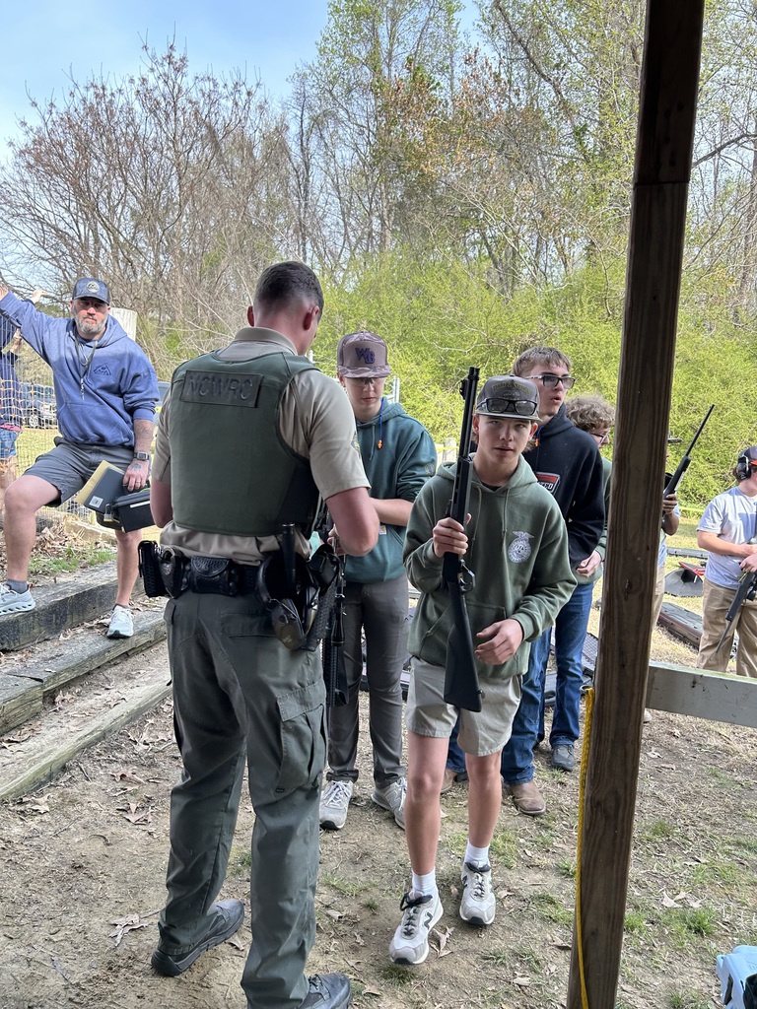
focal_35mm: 26
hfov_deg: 53.1
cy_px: 504
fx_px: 758
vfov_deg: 67.3
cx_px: 378
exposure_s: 1/533
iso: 50
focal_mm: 5.7
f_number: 1.5
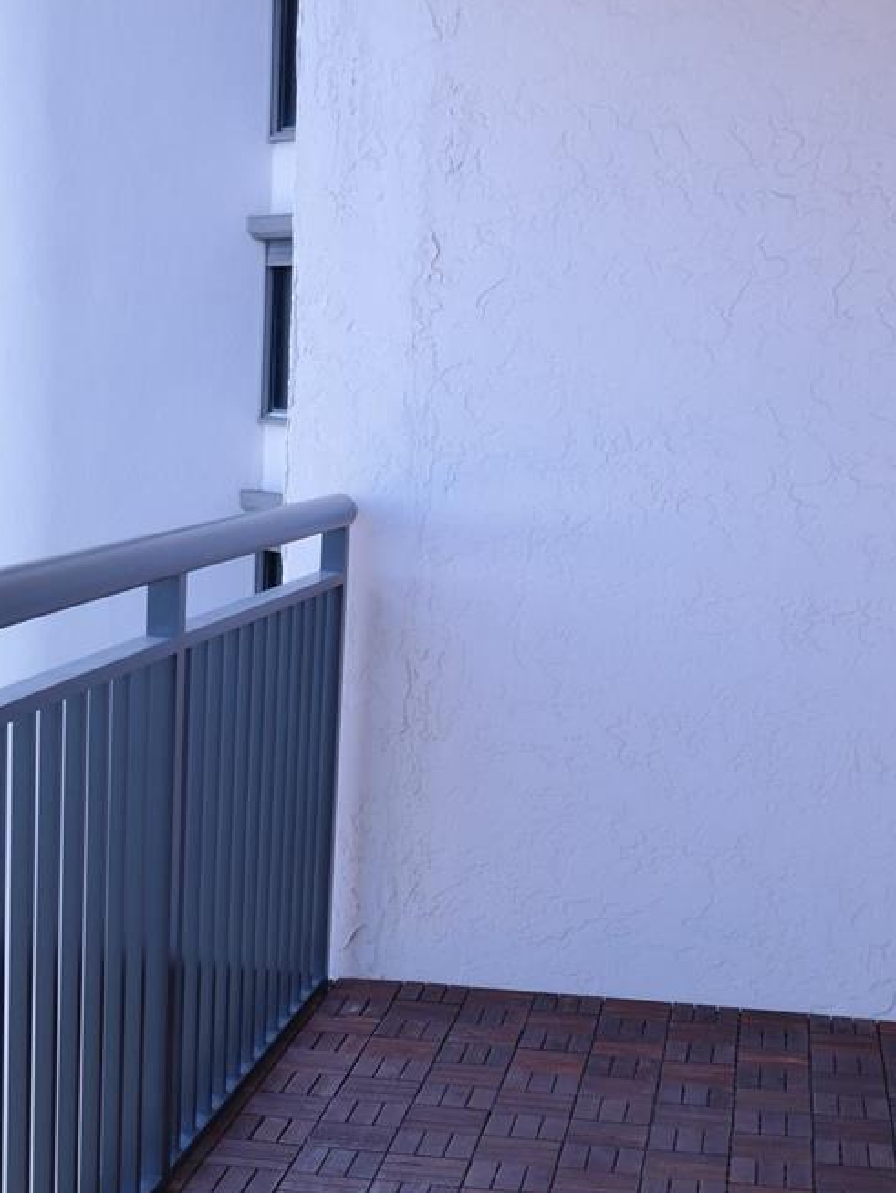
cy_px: 1049
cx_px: 459
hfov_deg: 21.9
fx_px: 2311
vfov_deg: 28.0
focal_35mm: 67
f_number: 5.6
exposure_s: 1/60
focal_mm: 25
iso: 200
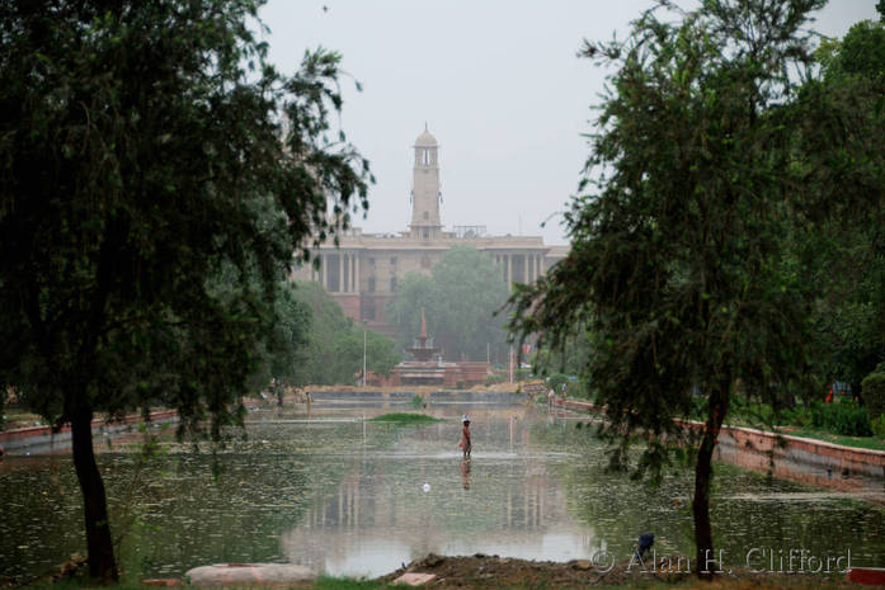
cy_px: 294
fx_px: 4819
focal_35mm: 196
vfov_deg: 7.0
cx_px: 443
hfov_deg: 10.5
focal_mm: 130
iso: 100
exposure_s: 1/125
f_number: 5.6
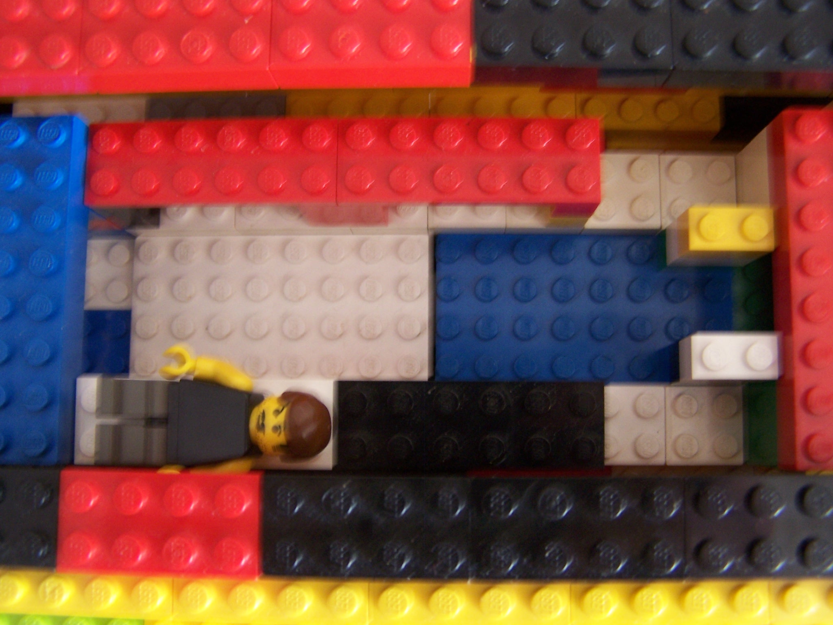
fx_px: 914
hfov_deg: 49.0
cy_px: 312
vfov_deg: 37.7
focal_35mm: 38
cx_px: 416
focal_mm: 6.3
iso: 140
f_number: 2.8
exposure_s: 1/8
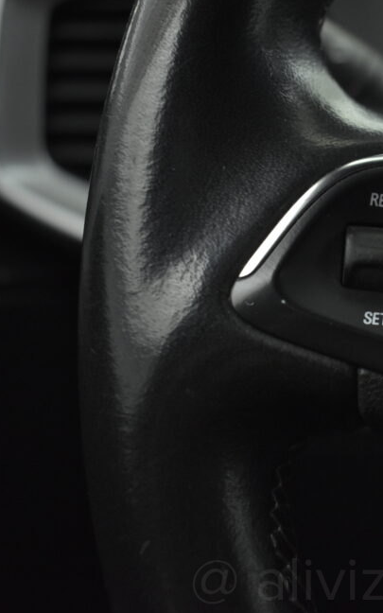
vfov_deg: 35.1
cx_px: 447
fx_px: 969
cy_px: 306
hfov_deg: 21.0
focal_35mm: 58
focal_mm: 24
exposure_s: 1/125
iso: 1600
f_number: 4
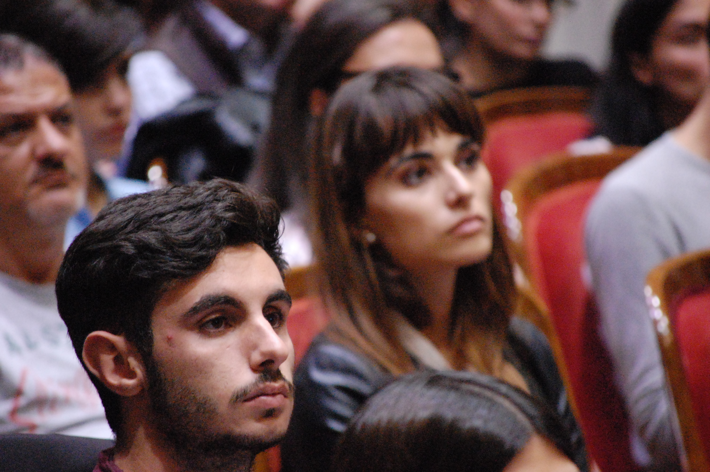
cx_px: 355
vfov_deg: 4.6
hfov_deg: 6.9
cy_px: 236
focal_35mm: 300
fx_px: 5911
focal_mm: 200
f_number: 5.6
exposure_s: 1/25
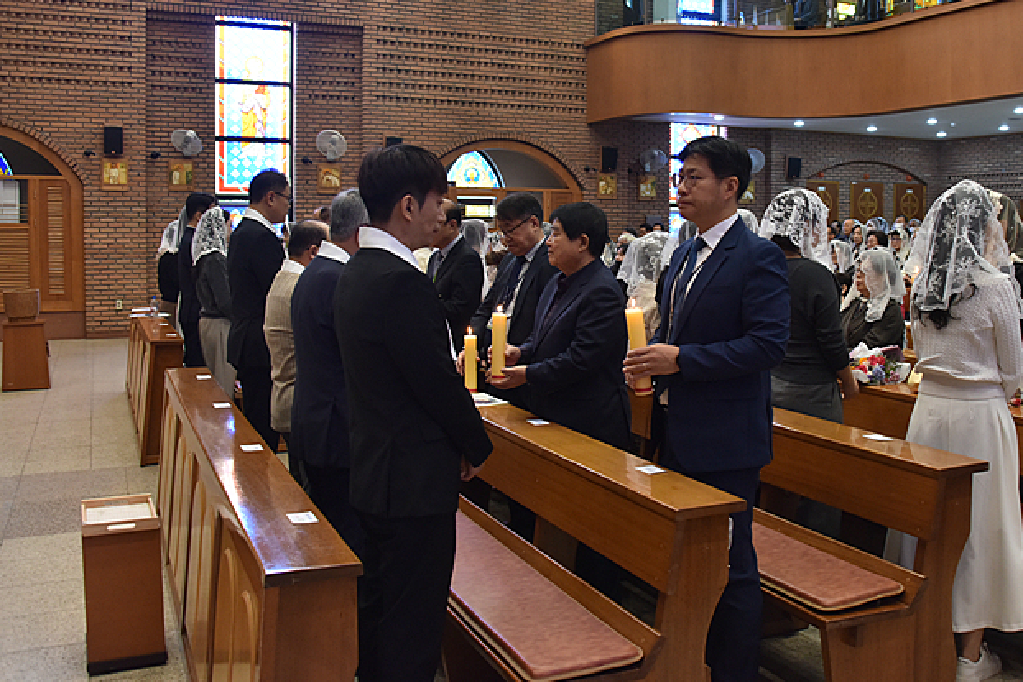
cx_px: 655
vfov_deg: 36.8
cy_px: 277
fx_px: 1023
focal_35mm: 36
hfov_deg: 52.4
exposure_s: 1/125
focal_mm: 28
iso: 2000
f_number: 4.5
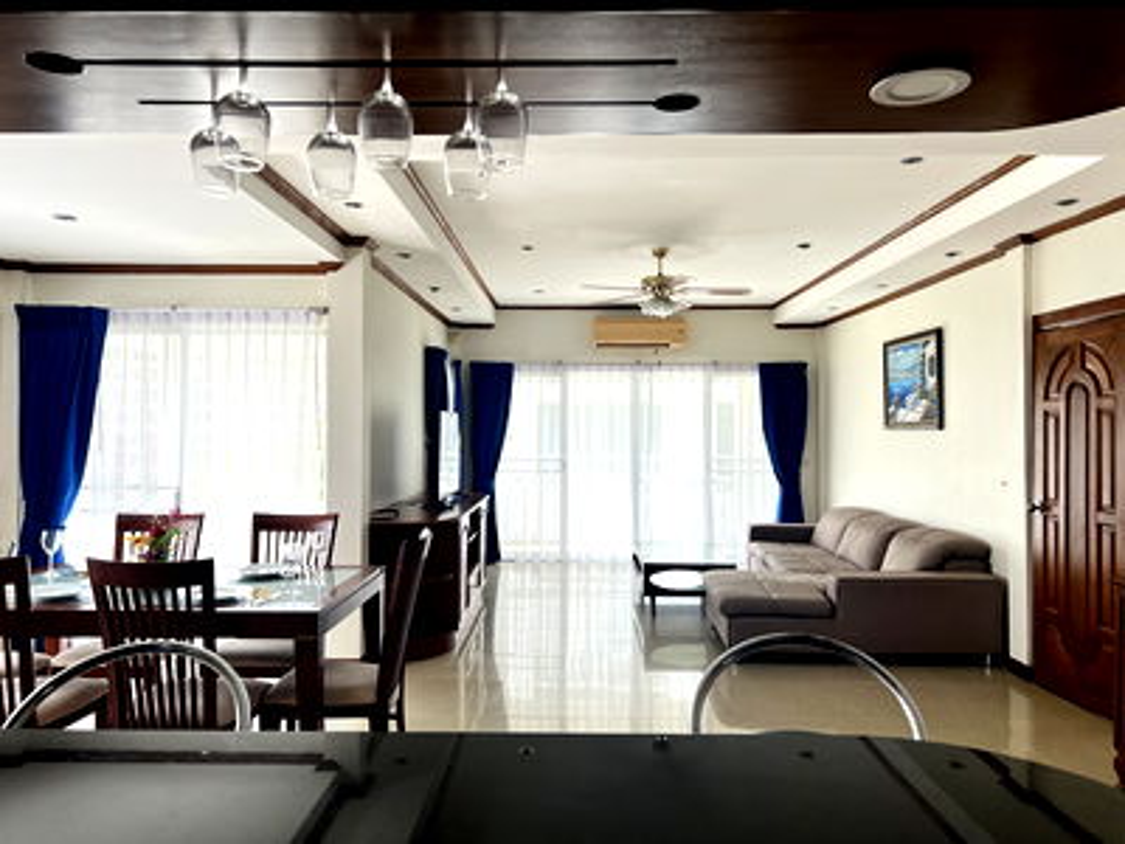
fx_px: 845
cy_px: 422
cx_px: 562
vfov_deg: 53.1
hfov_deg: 67.3
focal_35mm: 26
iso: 50
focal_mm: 5.7
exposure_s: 1/194
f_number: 1.5
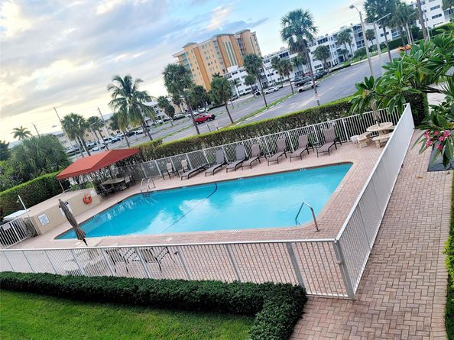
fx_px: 328
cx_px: 227
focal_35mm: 25
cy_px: 170
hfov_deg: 69.4
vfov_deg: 54.8
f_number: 1.8
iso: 20
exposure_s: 1/189
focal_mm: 7
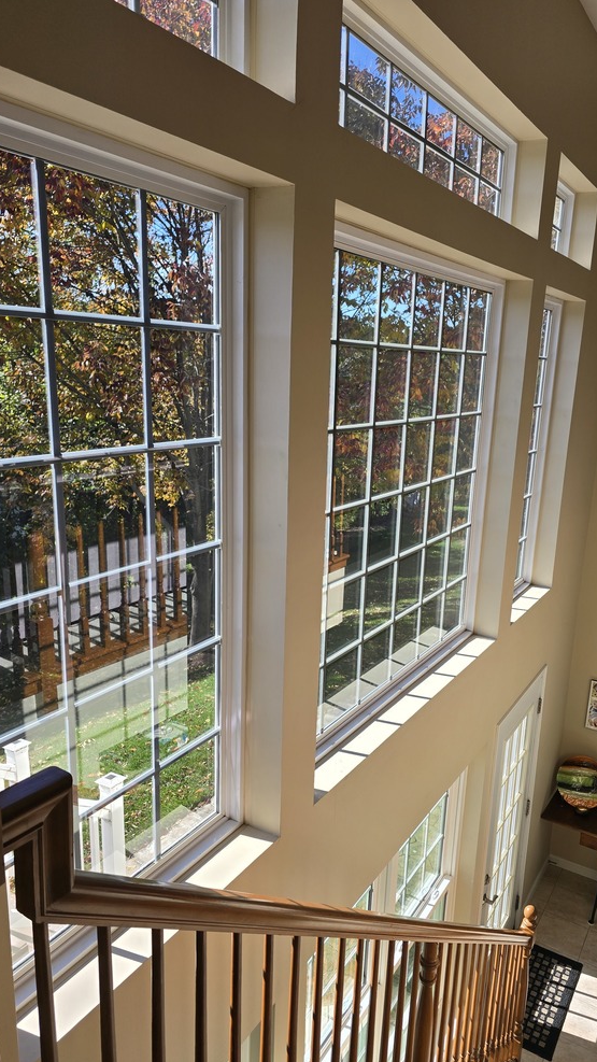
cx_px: 364
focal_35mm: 26
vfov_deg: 71.9
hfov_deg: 44.1
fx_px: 732
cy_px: 549
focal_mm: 6.3
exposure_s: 1/182
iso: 12
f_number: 1.7
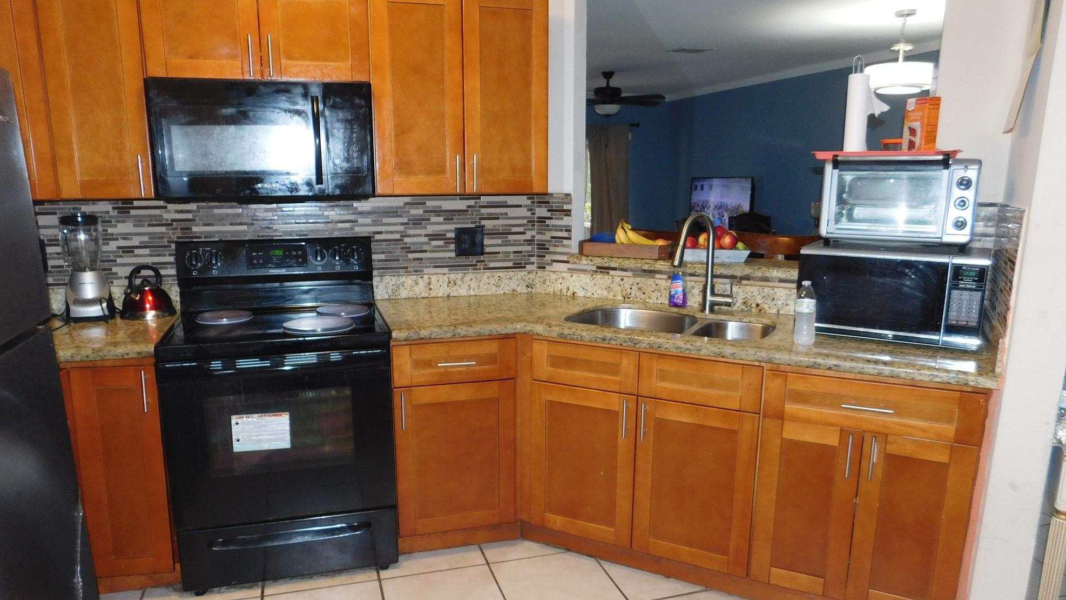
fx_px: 735
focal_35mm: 26
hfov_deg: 71.9
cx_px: 521
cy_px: 337
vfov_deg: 44.3
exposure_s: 1/30
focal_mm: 4
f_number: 3
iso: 200
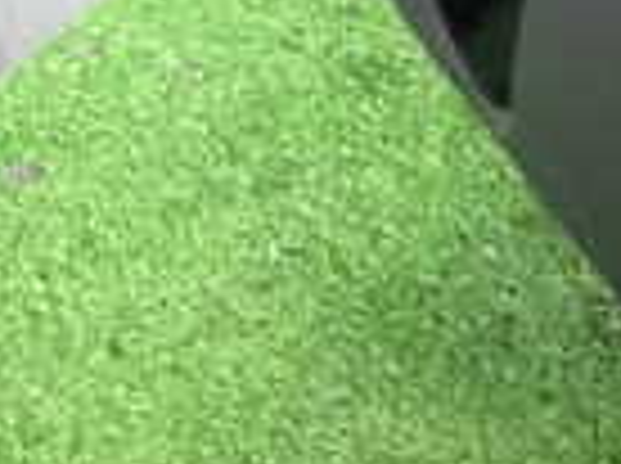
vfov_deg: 13.5
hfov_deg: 16.3
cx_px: 976
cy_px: 243
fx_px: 1952
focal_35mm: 109
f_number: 2
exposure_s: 1/160
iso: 2000
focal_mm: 4.5
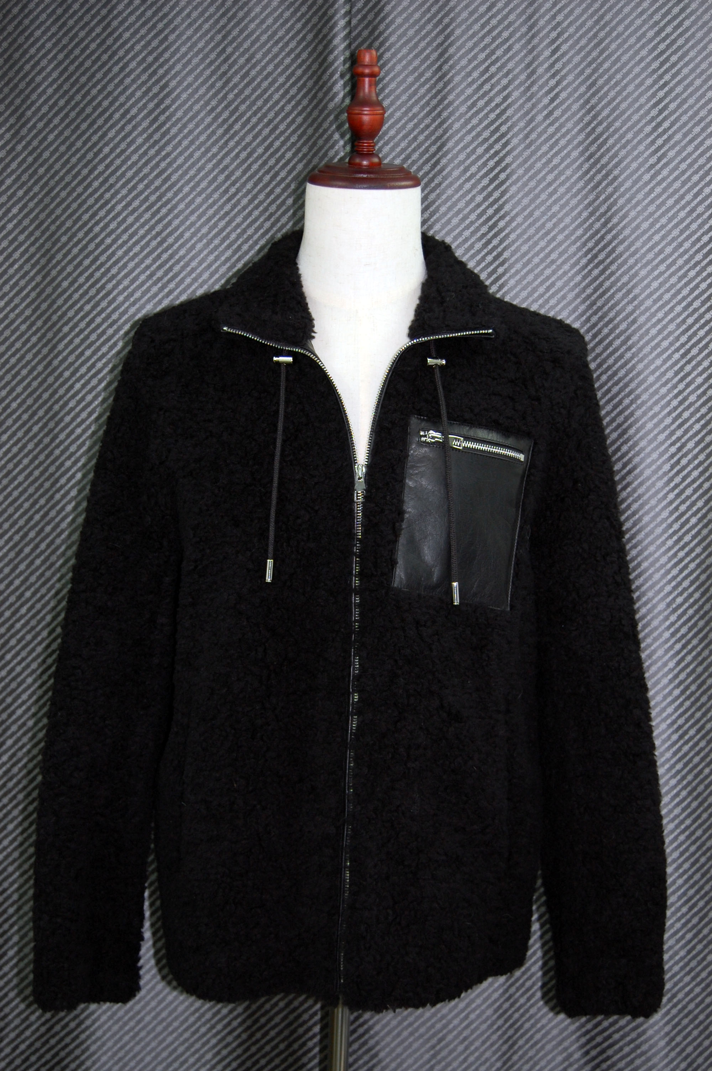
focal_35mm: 46
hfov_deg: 28.9
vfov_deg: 42.4
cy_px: 536
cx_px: 356
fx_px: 1382
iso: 400
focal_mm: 31
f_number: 4.5
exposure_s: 1/60
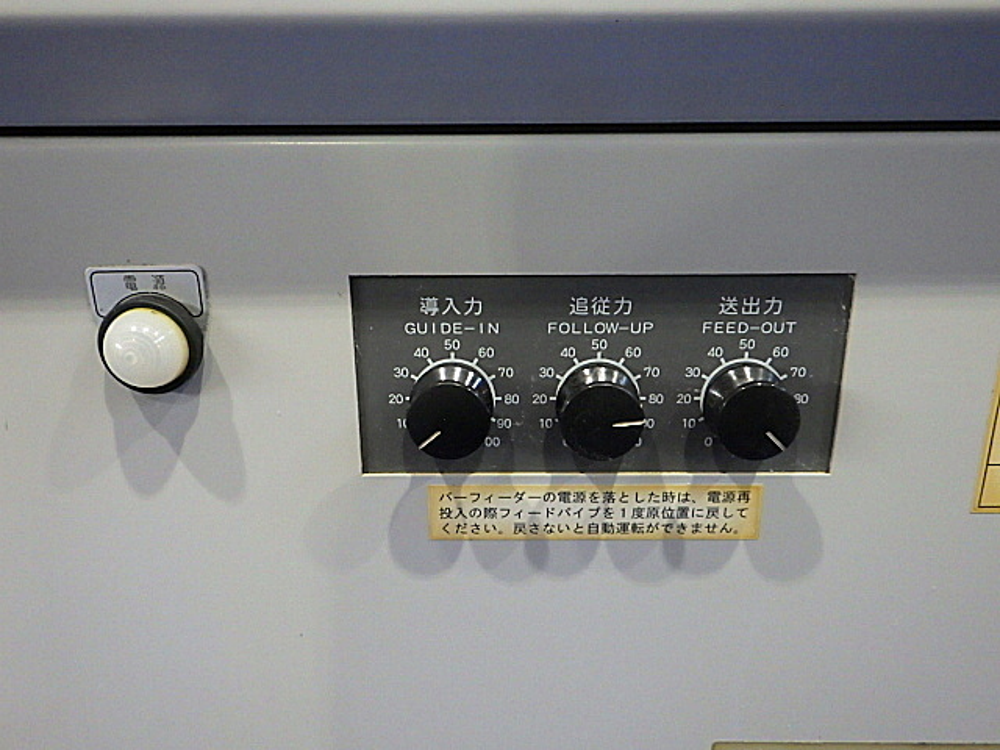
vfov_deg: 49.7
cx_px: 500
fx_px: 809
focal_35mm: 28
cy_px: 375
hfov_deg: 63.4
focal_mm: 5
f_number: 3.5
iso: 1250
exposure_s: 1/45
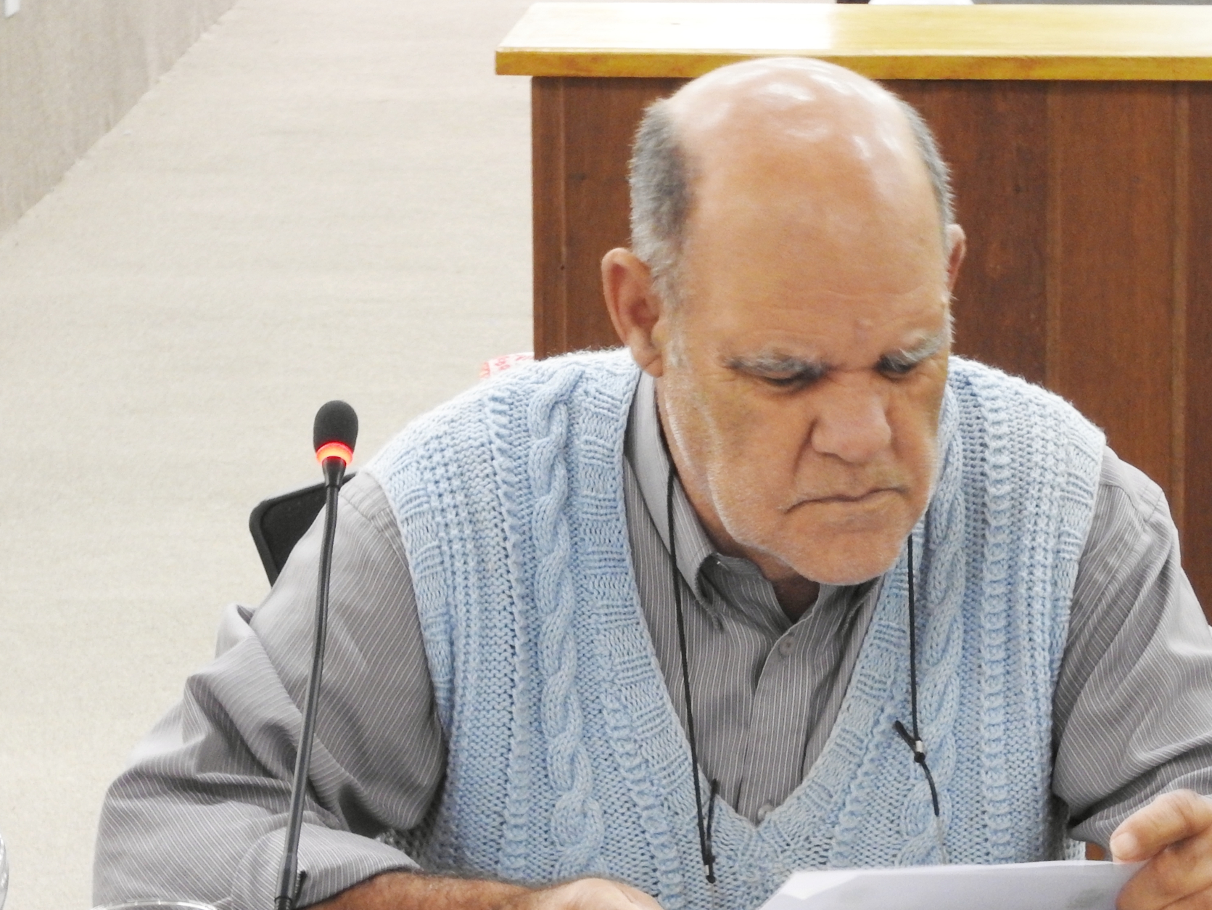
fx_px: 7424
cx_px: 786
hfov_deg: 9.3
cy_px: 596
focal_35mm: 212
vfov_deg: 7.0
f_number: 7.3
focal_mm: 26.9
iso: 400
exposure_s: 1/2.5
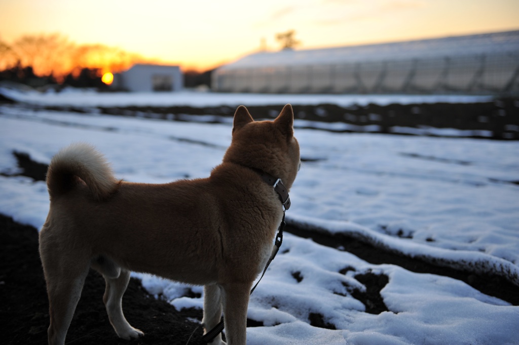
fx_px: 720
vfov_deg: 26.9
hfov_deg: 39.6
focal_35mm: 50
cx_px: 260
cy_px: 172
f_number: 2.8
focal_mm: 50
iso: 400
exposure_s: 1/640
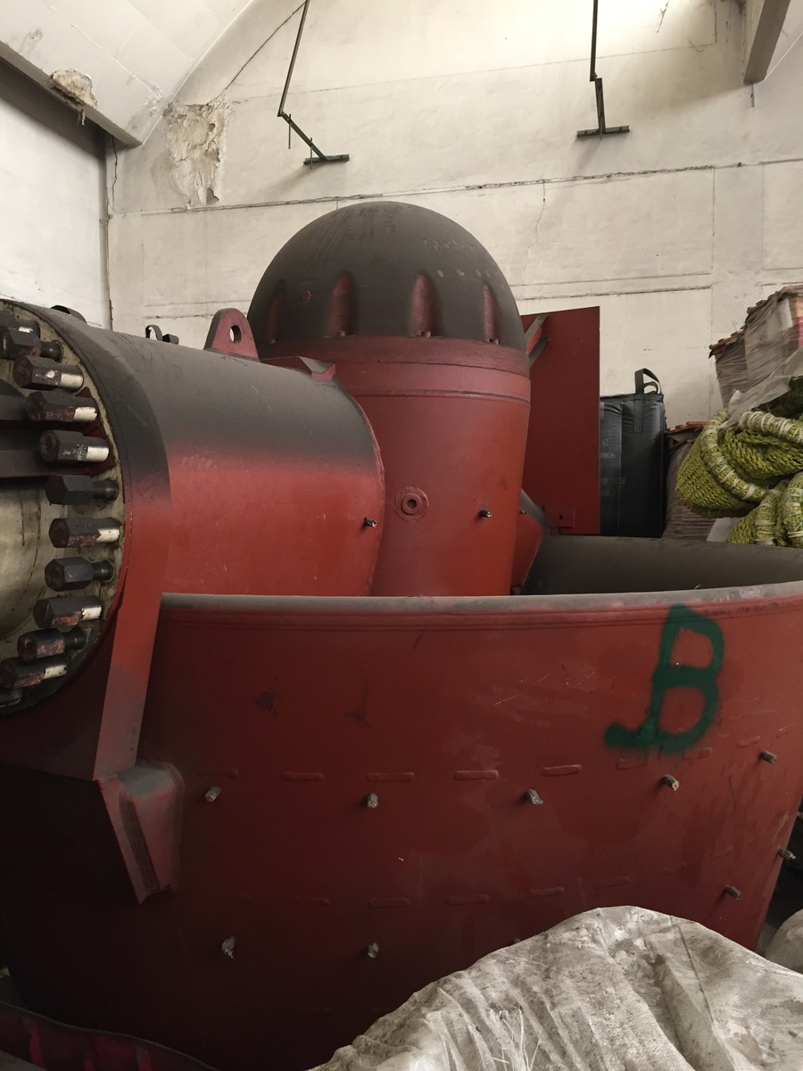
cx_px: 402
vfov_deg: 61.7
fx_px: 897
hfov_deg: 48.2
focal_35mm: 29
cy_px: 536
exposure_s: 1/33
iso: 160
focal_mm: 4.15
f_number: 2.2
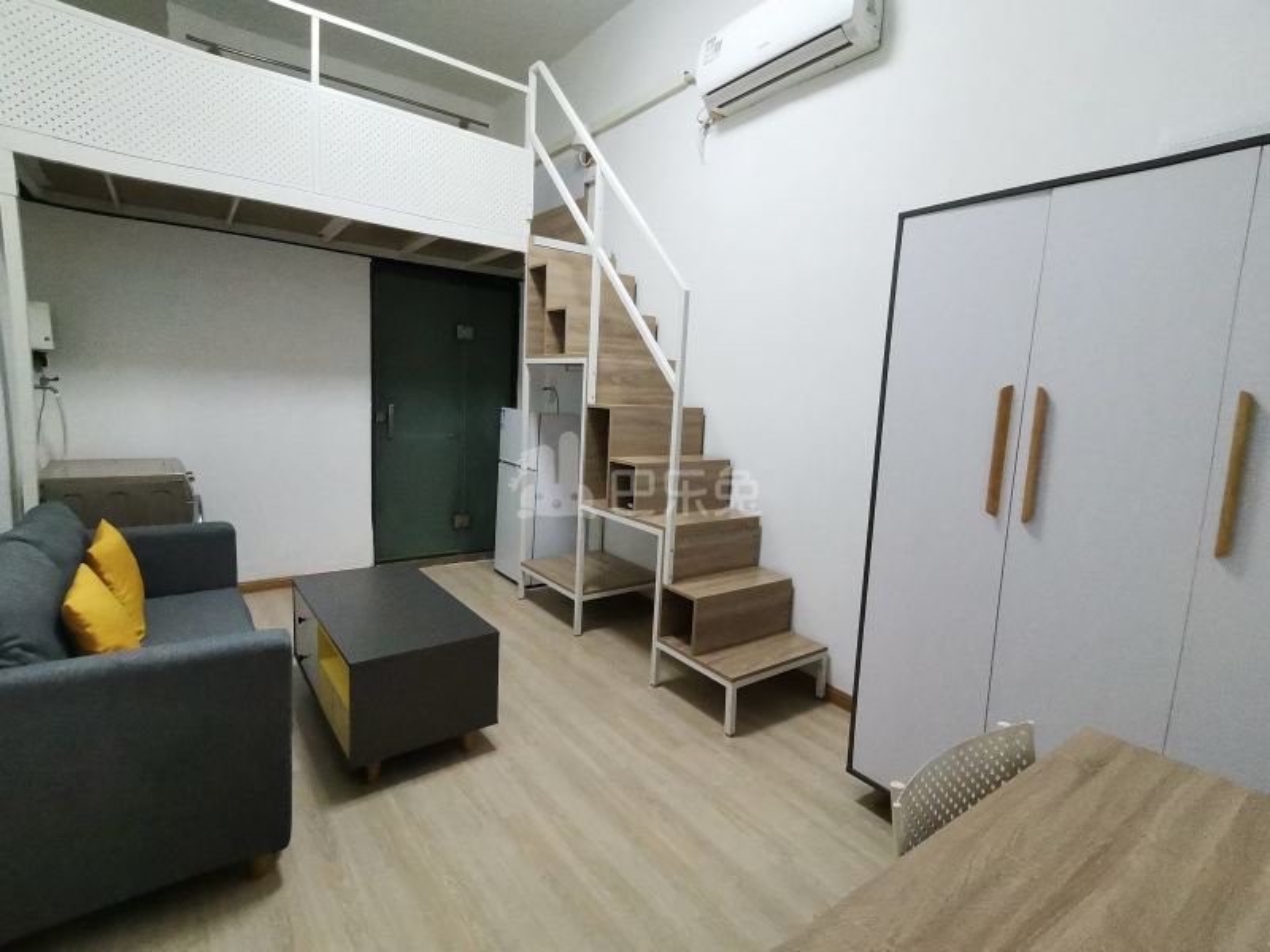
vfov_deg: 74.7
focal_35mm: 17
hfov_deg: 91.0
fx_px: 624
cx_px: 635
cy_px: 476
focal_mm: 1.78
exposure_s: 1/25
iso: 500
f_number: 2.4
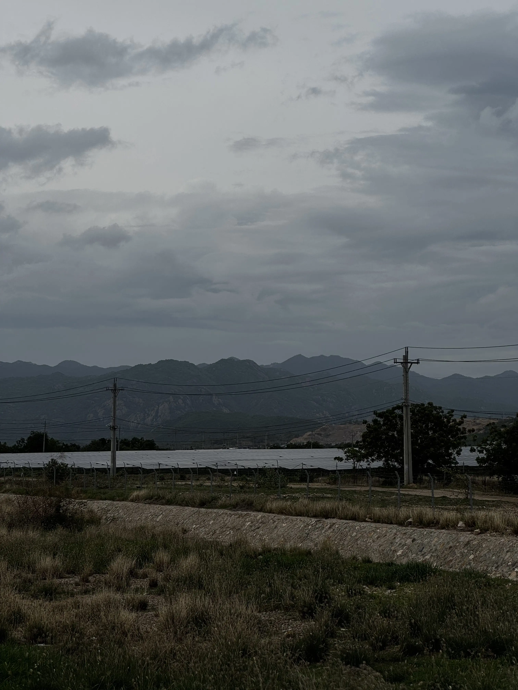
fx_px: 1536
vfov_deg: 25.3
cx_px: 259
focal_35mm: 77
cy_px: 345
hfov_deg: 19.1
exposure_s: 1/2137
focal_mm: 9
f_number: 2.8
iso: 25
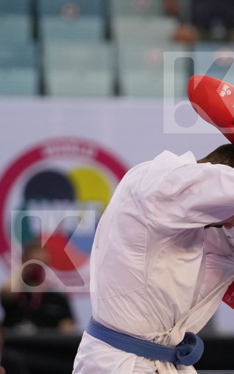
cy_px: 251
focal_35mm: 608
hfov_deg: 2.2
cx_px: 206
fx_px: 6209
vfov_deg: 3.5
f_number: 2.8
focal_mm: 184
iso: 2000
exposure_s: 1/1000
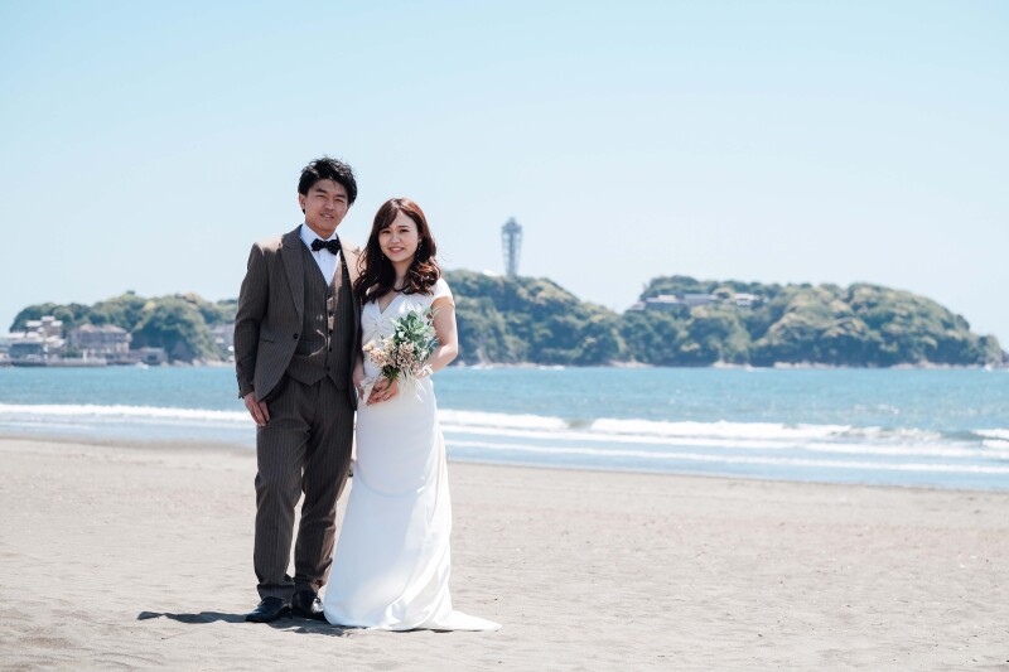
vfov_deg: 18.2
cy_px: 336
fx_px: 2102
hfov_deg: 27.0
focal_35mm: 75
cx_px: 504
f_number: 3.2
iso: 160
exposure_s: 1/2000
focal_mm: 50
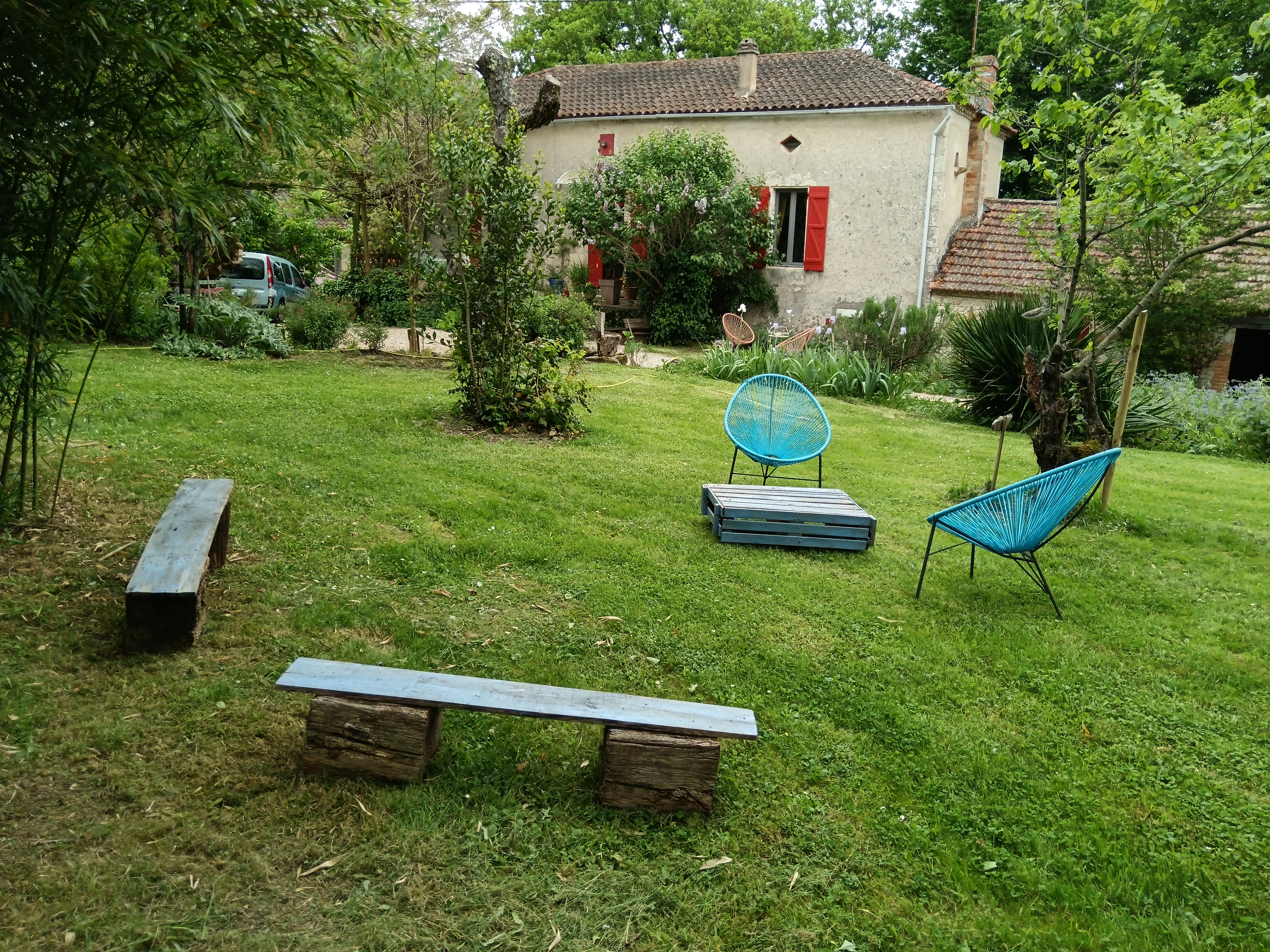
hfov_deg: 65.3
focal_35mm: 27
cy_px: 476
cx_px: 635
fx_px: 991
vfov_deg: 51.4
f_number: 1.9
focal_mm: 4.95
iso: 400
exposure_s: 1/781
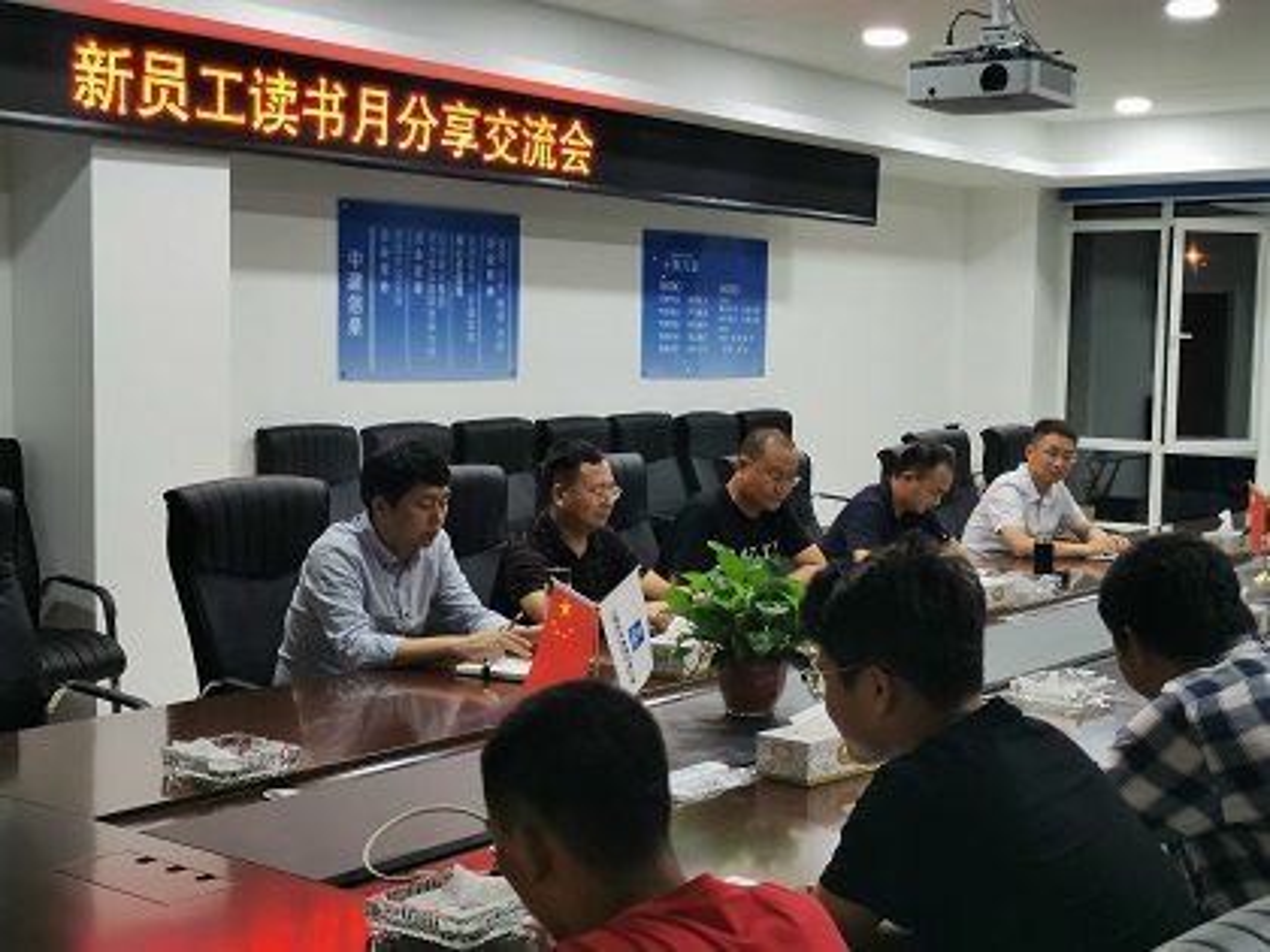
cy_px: 476
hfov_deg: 38.2
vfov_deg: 29.1
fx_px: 1834
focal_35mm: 50
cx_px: 635
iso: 160
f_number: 1.8
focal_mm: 5.58
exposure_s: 1/69
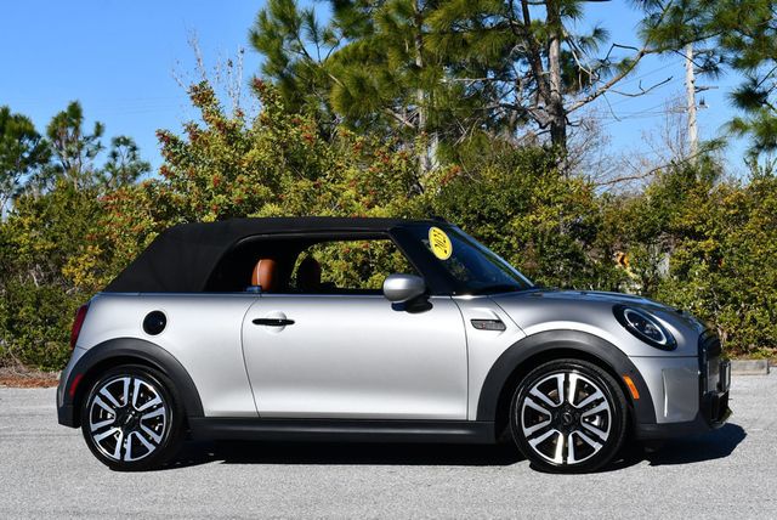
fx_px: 1555
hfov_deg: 28.0
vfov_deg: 19.0
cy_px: 260
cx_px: 388
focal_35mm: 72
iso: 100
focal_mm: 36
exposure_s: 1/320
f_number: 9
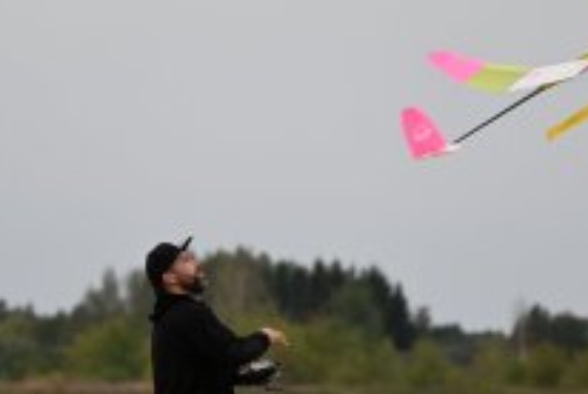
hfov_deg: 3.7
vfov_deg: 2.5
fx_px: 9078
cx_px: 287
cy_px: 237
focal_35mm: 555
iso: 640
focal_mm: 230
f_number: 5.6
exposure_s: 1/500
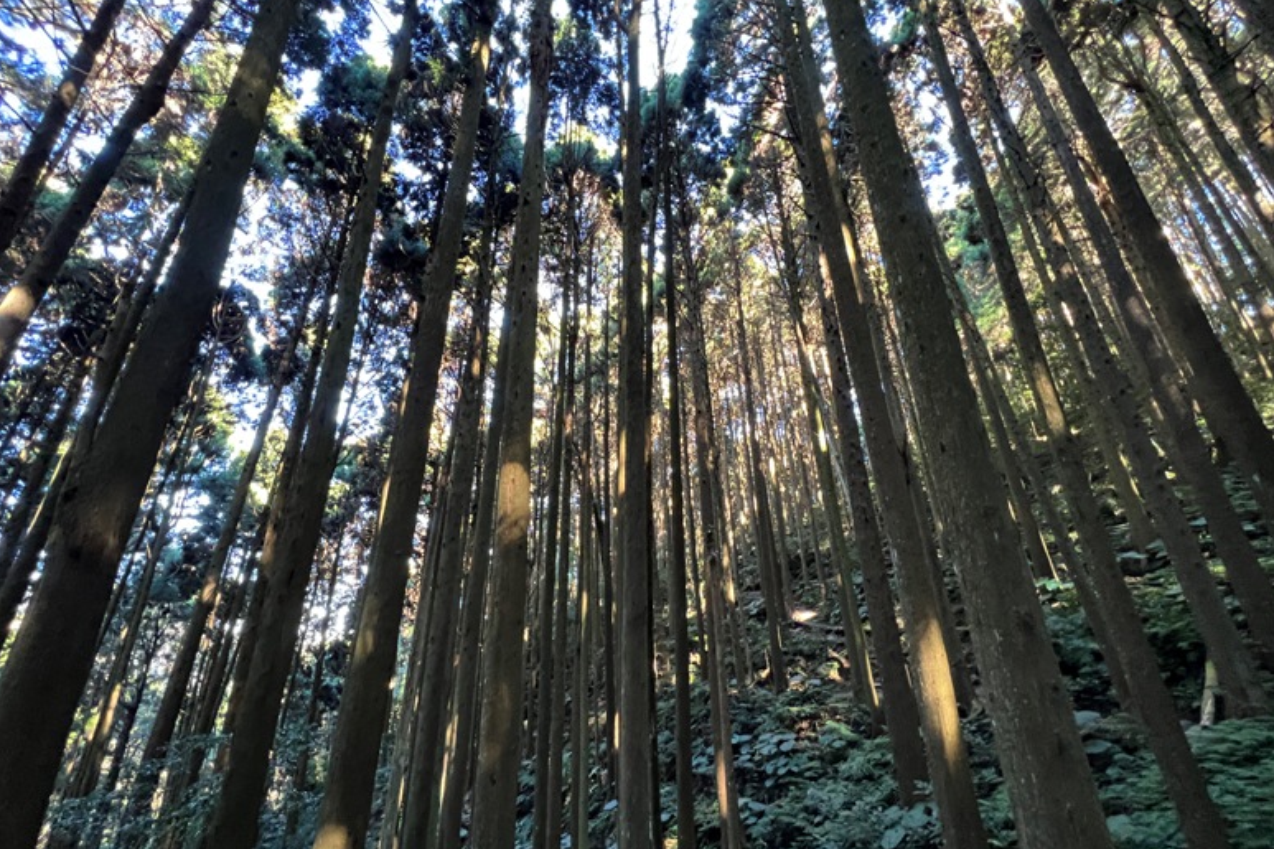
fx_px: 495
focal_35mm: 14
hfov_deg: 104.3
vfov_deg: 81.1
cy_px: 450
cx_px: 631
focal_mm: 1.57
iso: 400
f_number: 1.8
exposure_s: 1/60
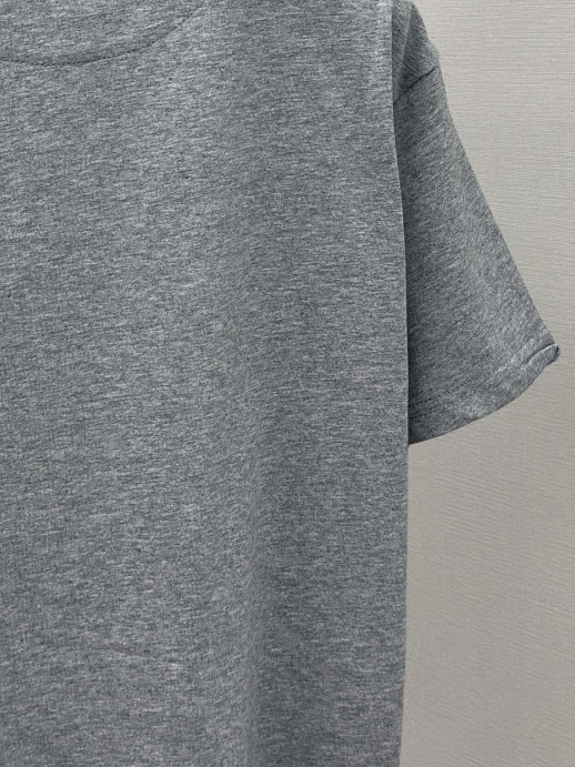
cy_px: -14
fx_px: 2215
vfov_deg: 19.1
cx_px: 32
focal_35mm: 100
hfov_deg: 14.6
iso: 80
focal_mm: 6.86
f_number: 1.78
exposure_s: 1/344
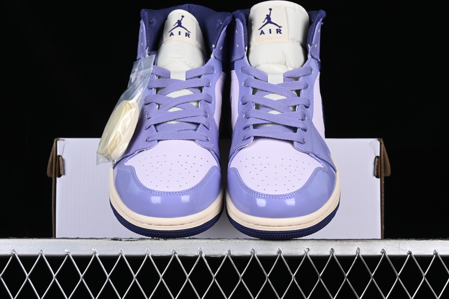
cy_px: 150
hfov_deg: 27.0
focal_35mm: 75
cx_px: 224
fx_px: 935
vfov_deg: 18.2
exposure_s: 1/80
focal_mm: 50
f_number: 8
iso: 160
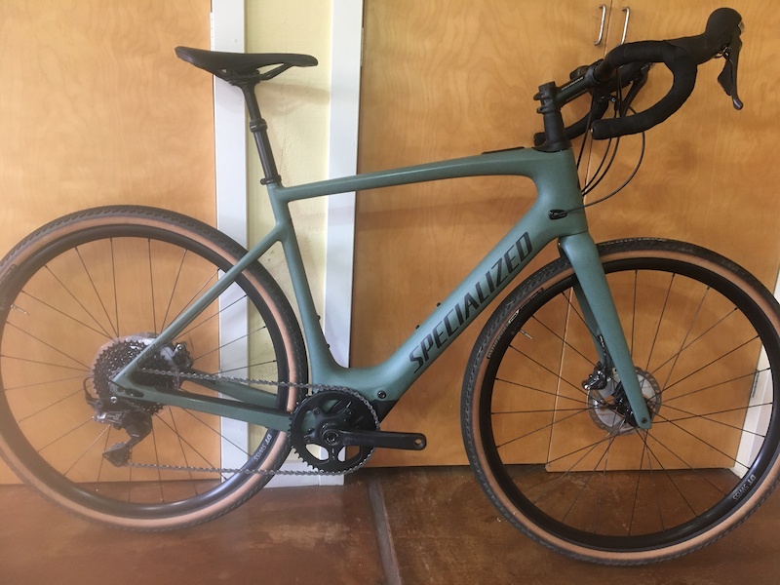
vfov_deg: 48.2
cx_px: 390
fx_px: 653
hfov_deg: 61.7
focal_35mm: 29
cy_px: 292
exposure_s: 1/30
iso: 125
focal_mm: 4.15
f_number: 2.2
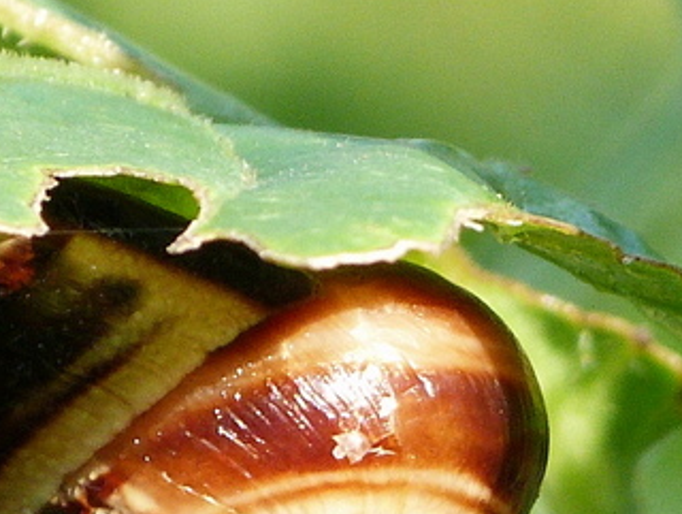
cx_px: 192
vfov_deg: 0.9
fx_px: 31511
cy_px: 456
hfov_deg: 1.2
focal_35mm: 1597
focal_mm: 108
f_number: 5.2
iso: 160
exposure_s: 1/125
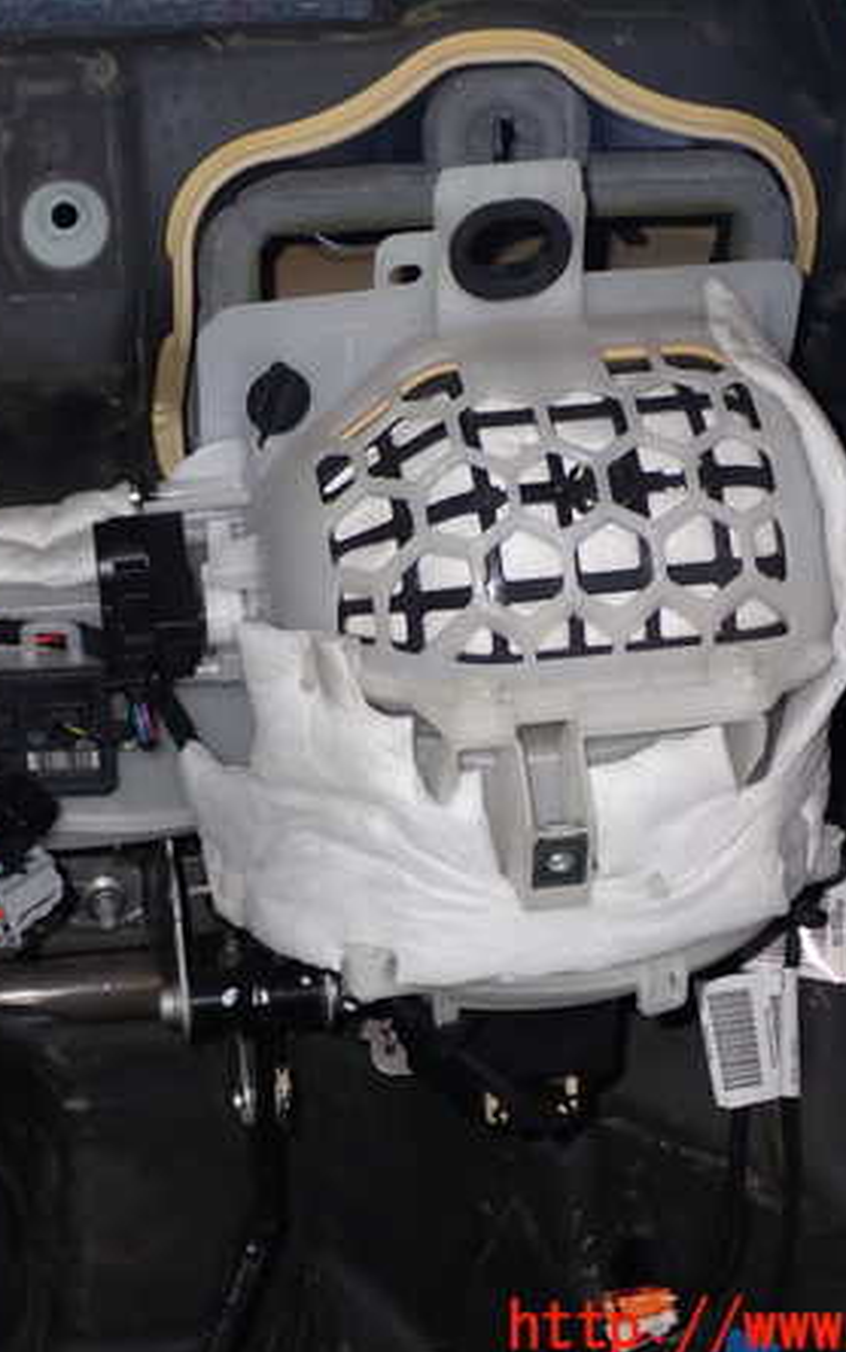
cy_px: 682
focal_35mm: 63
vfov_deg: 32.5
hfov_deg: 20.6
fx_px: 2321
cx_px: 283
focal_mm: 7.84
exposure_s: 1/40
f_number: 2.9
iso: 200
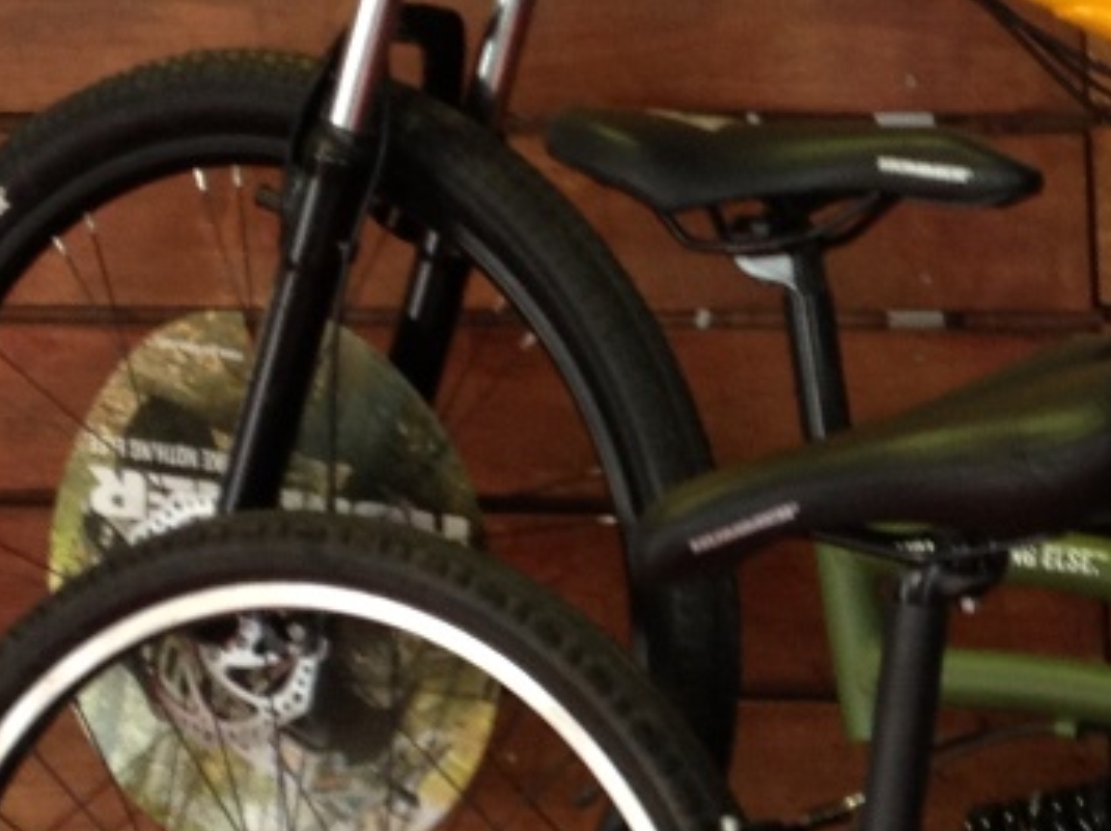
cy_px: 666
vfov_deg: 10.3
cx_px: 1125
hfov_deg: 13.5
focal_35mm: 144
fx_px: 4617
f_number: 2.4
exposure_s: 1/24
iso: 80
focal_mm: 4.28
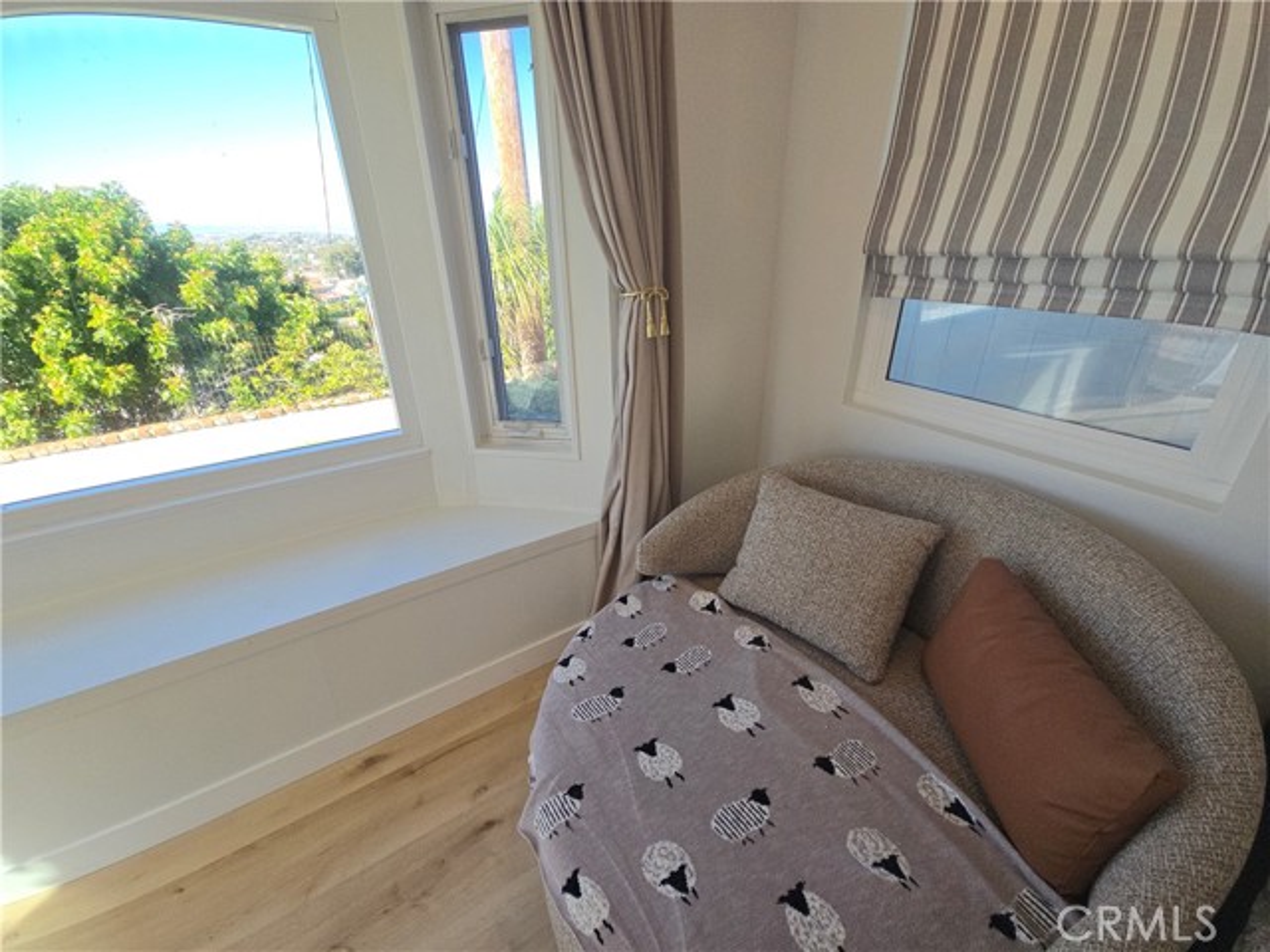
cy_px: 476
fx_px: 477
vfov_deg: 89.9
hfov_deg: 106.2
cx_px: 635
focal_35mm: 13
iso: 50
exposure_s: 1/258
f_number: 2.2
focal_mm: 2.2
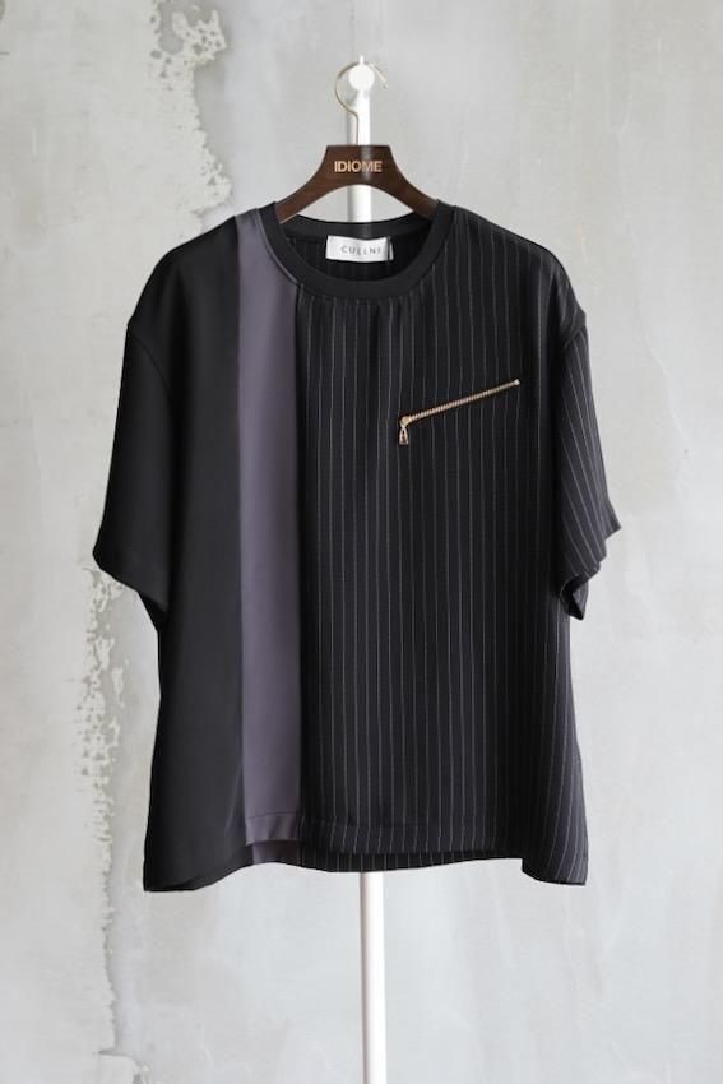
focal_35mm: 50
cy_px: 542
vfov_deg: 39.6
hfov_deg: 27.0
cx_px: 362
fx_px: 1506
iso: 500
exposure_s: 1/100
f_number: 3.2
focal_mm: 50
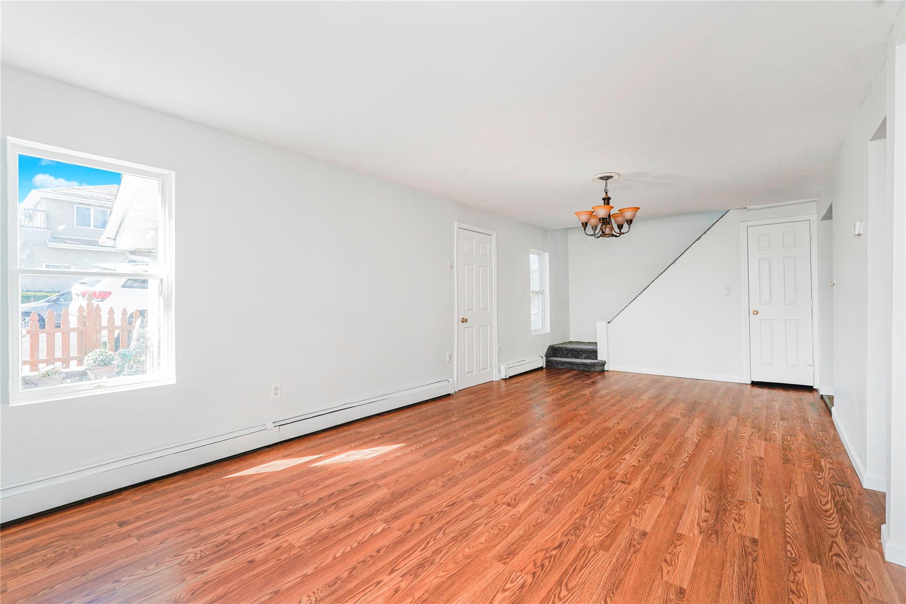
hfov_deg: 96.7
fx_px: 403
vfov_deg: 73.7
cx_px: 453
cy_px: 302
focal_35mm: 16
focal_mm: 16
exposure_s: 1/60
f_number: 5.6
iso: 100
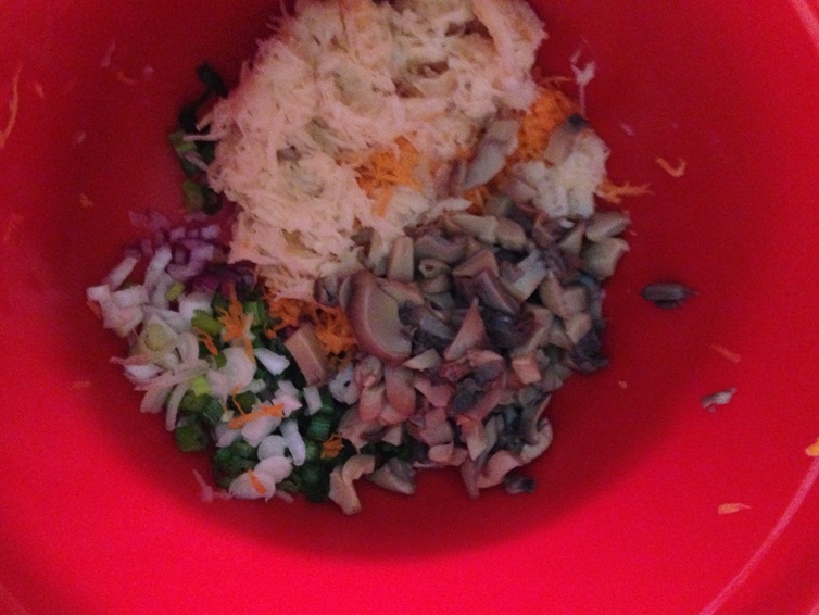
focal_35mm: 35
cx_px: 431
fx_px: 828
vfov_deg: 40.7
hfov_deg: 52.6
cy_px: 324
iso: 800
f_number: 2.4
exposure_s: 1/15
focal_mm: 4.12
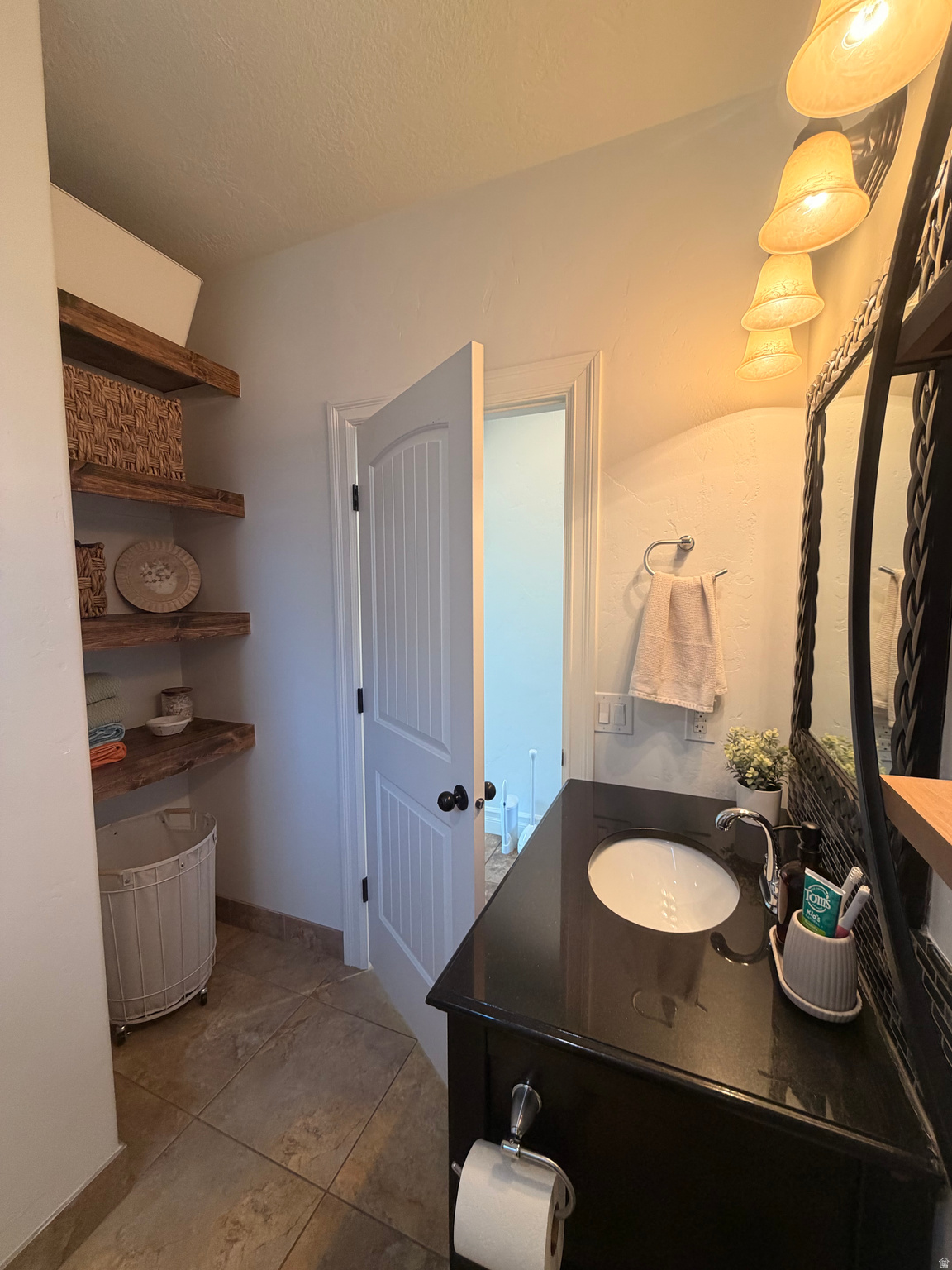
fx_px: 513
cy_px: 635
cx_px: 476
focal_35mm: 14
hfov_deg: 85.7
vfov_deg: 102.1
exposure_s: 1/60
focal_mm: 2.22
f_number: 2.2
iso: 200
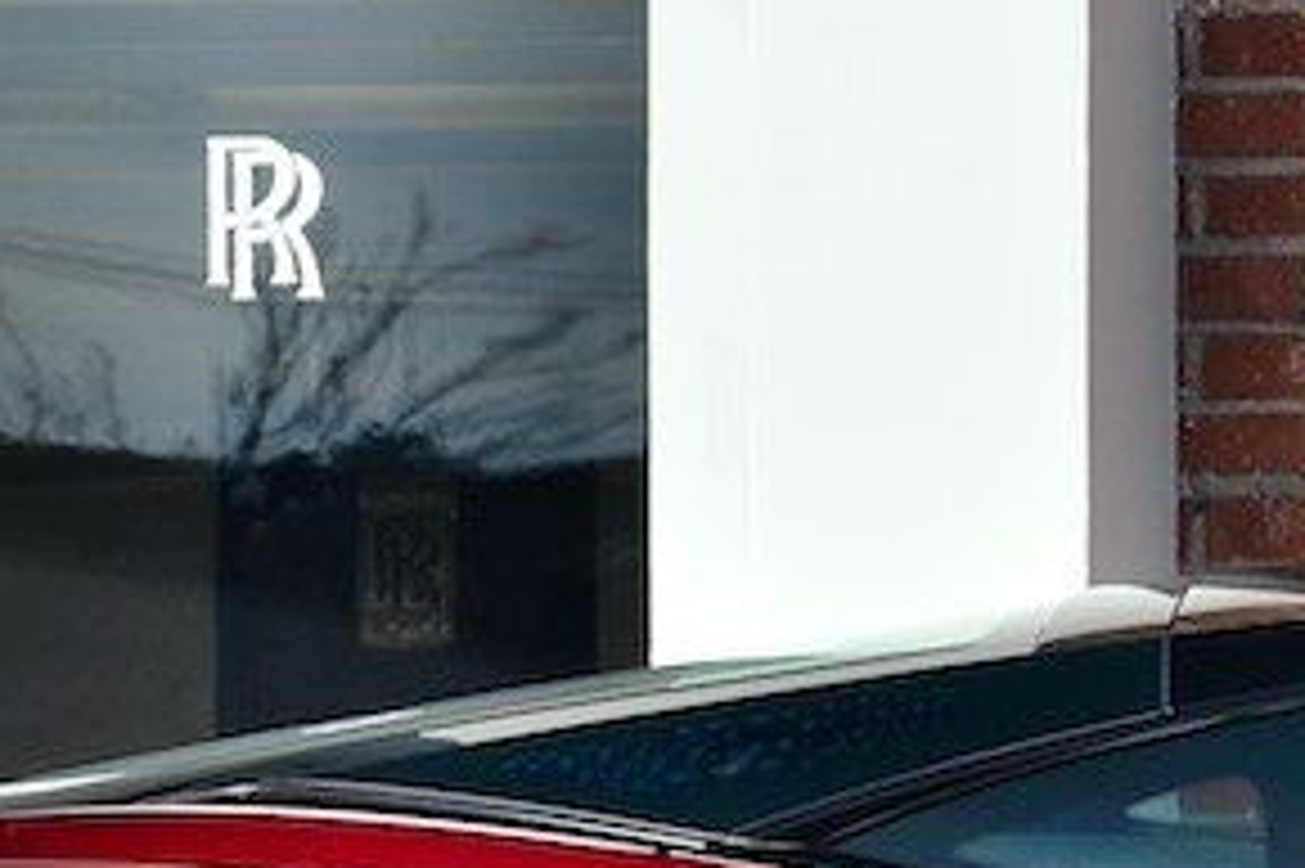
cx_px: 1782
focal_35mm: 309
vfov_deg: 4.4
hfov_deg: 6.6
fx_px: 11194
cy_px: 1151
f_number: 5
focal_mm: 70
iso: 500
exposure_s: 1/1250
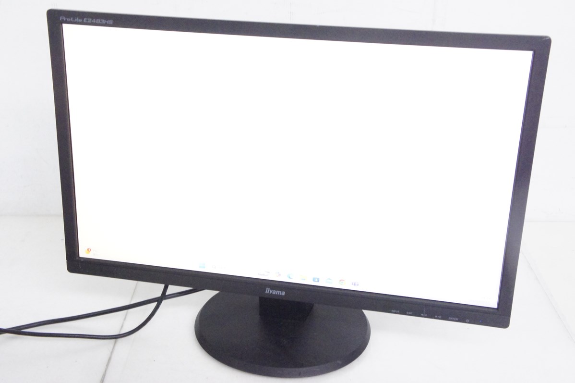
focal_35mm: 44
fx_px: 694
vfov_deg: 30.8
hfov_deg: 45.0
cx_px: 288
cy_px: 192
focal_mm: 29
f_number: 10
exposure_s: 1/50
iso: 6400
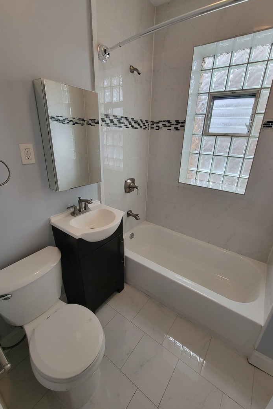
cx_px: 144
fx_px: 159
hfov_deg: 81.1
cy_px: 203
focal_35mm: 14
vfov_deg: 104.3
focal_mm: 2.2
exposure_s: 1/60
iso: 200
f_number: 2.2
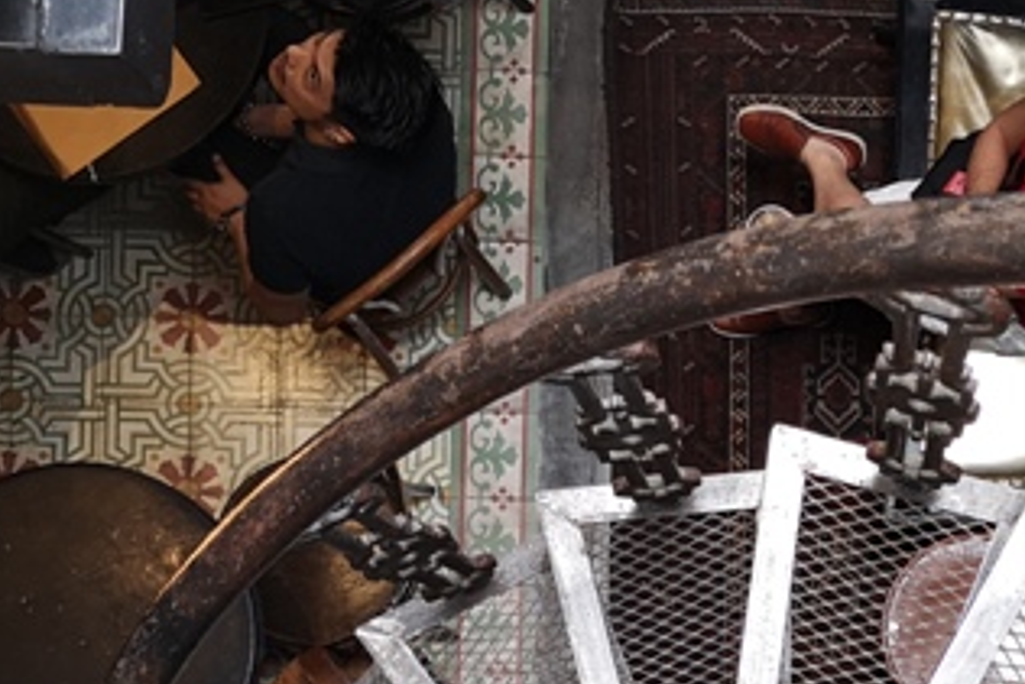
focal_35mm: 71
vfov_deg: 18.6
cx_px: 821
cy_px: 716
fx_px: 2022
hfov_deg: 27.9
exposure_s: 1/50
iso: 125
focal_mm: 3.95
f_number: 1.8
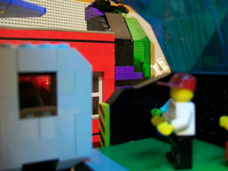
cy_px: 86
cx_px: 114
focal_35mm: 36
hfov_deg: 51.4
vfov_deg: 39.7
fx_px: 237
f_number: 2.7
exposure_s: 1/8
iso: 160
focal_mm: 6
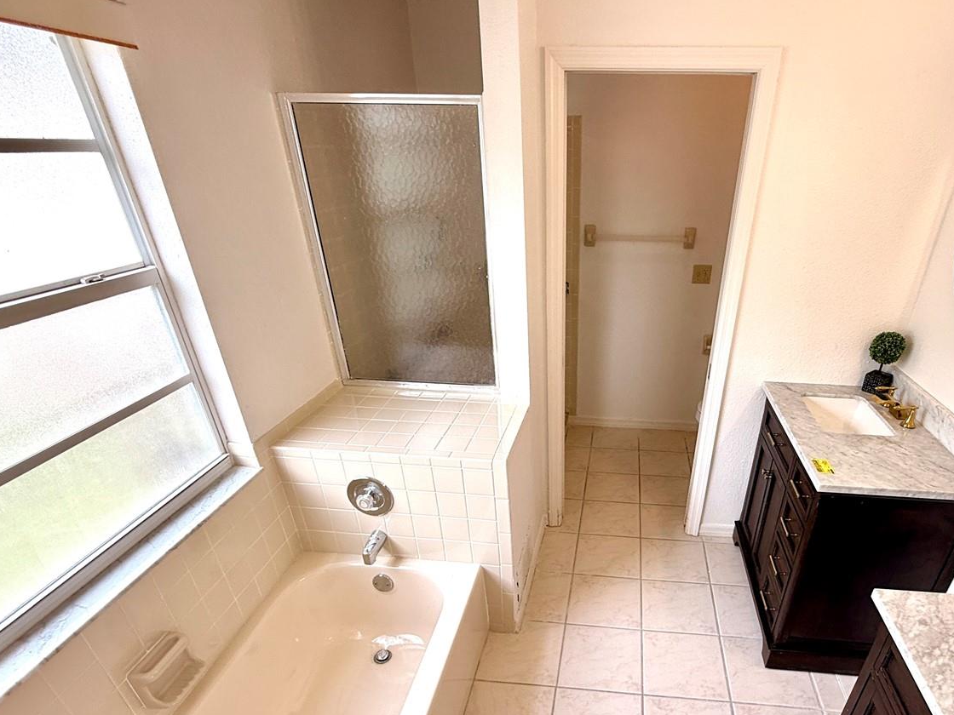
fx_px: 551
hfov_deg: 80.7
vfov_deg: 63.8
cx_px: 576
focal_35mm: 20
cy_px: 493
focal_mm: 2.22
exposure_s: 1/120
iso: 50
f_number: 2.2
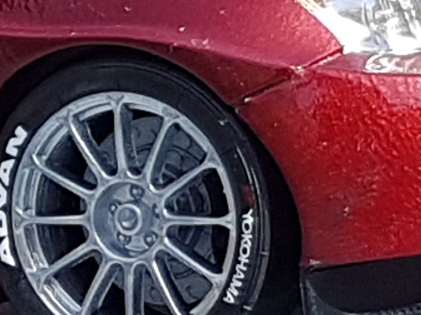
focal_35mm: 136
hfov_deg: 13.9
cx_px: -154
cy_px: 181
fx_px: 1654
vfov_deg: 10.9
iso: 40
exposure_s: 1/962
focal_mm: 4.2
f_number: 1.7
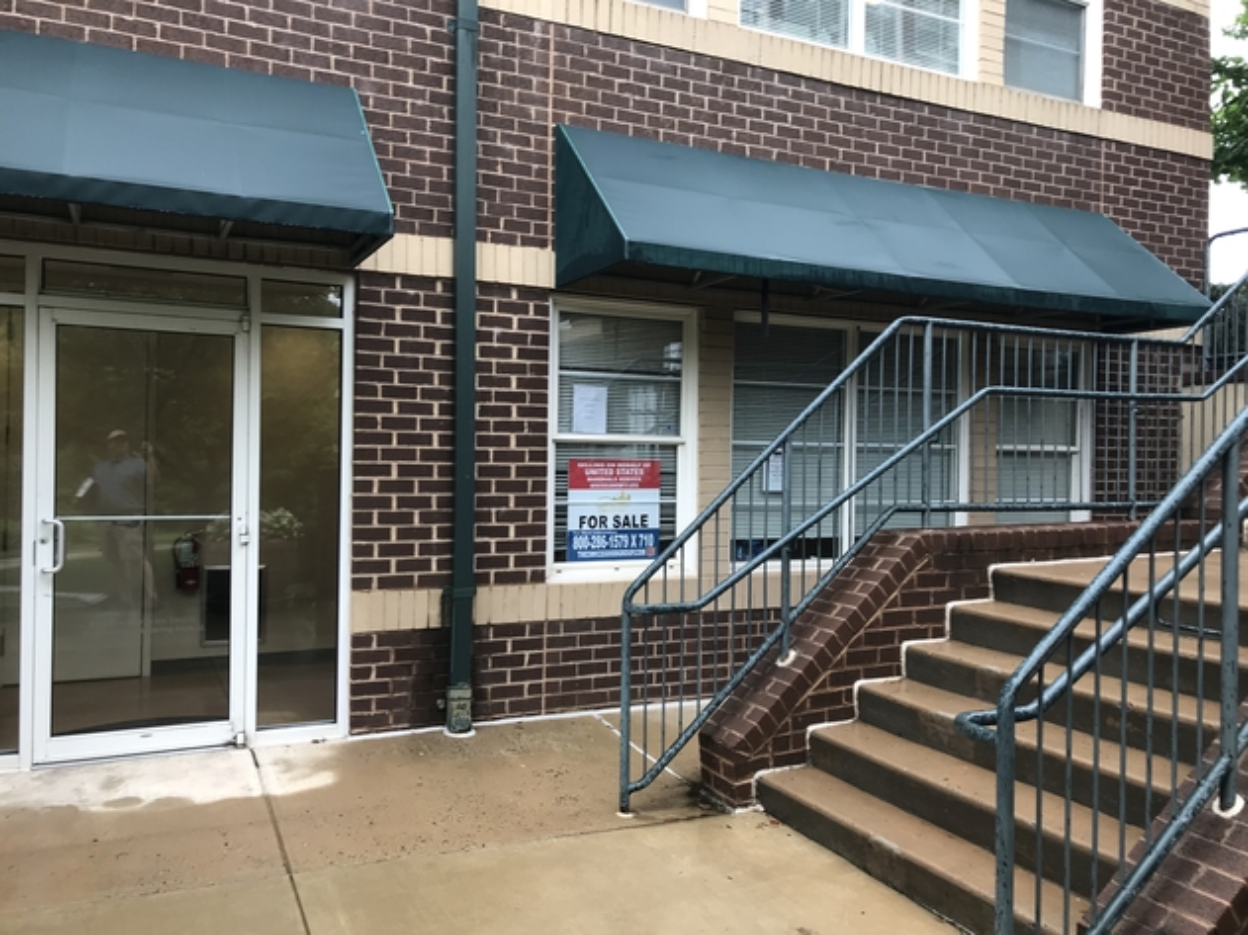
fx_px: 1009
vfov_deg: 49.7
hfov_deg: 63.5
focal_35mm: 28
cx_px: 624
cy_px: 468
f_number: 1.8
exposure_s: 1/126
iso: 20
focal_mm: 3.99
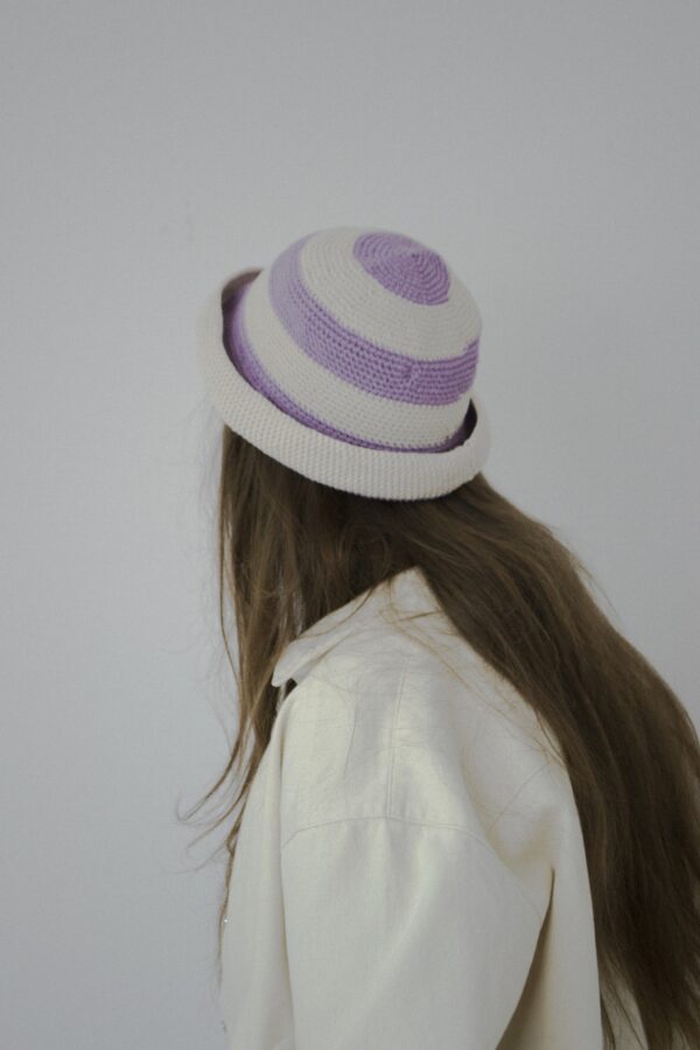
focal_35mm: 82
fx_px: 2406
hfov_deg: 16.6
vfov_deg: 24.6
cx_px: 350
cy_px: 525
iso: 160
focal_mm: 55
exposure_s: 1/80
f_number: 5.6
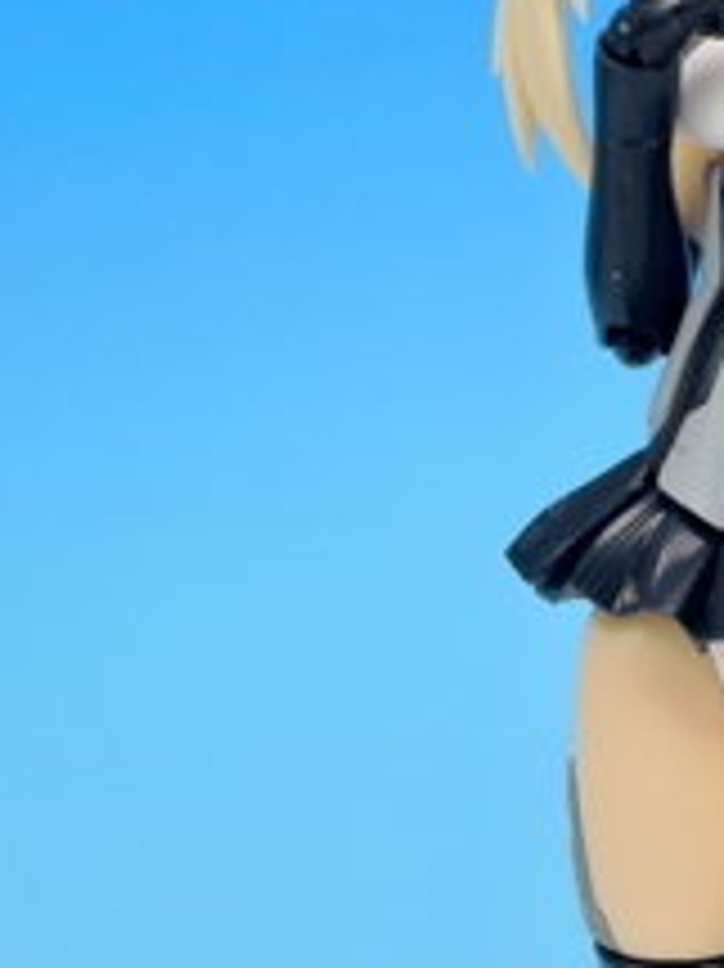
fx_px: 5834
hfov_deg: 7.0
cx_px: 899
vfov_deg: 9.5
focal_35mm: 209
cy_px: 675
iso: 80
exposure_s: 1/1.3
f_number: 7.3
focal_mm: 16
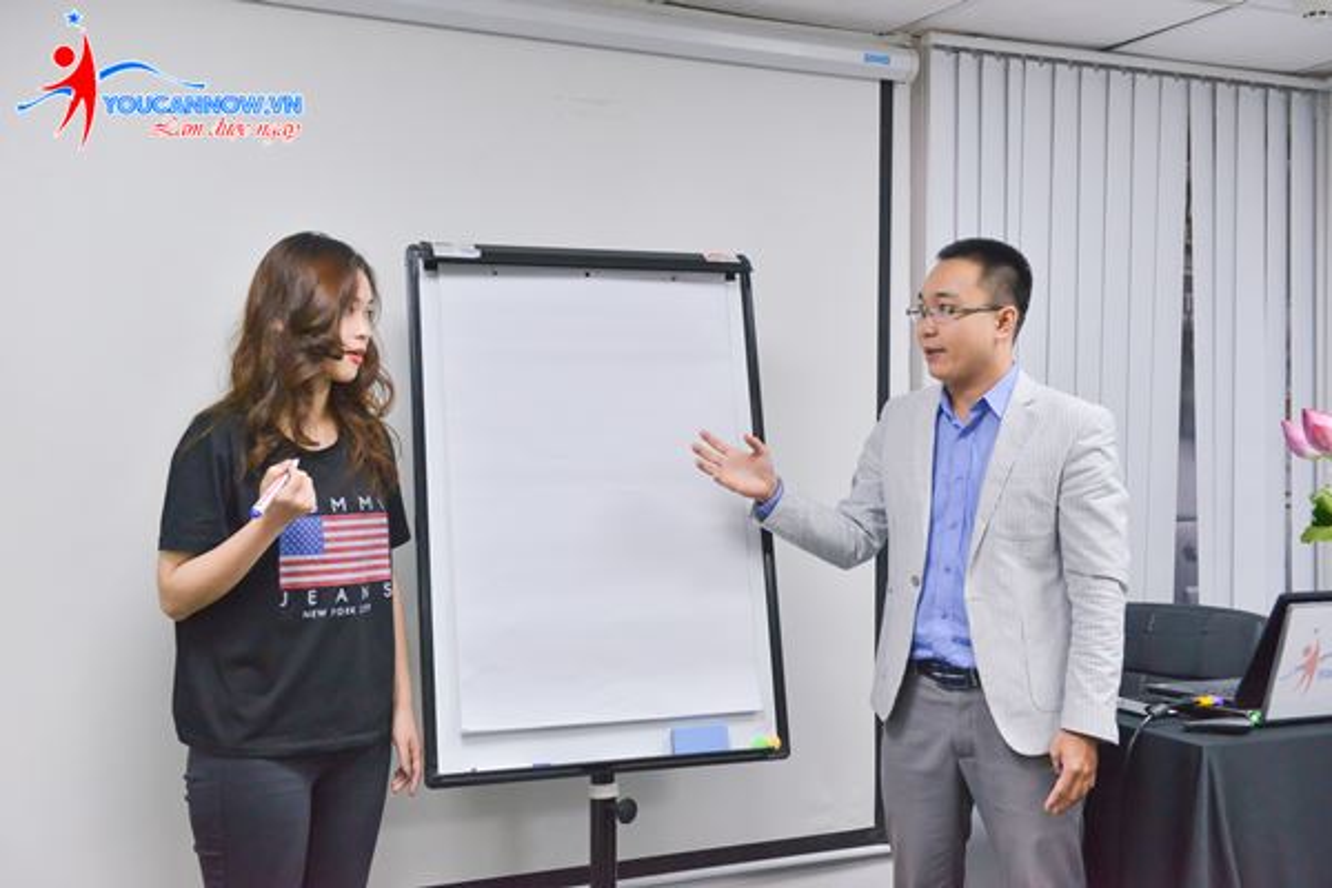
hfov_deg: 50.7
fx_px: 1406
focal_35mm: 38
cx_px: 666
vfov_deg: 35.1
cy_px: 444
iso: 2500
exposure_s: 1/500
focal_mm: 38
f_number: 4
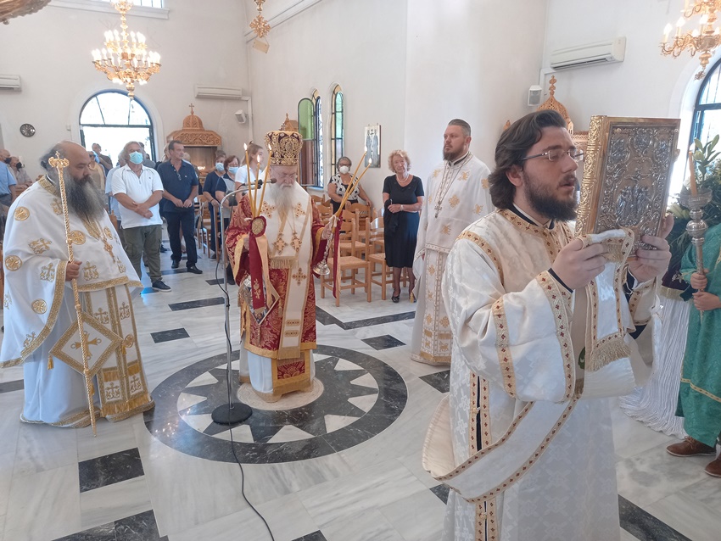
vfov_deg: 54.9
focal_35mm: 25
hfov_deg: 69.4
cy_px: 270
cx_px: 360
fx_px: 521
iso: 100
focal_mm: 4.6
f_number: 2
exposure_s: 1/50
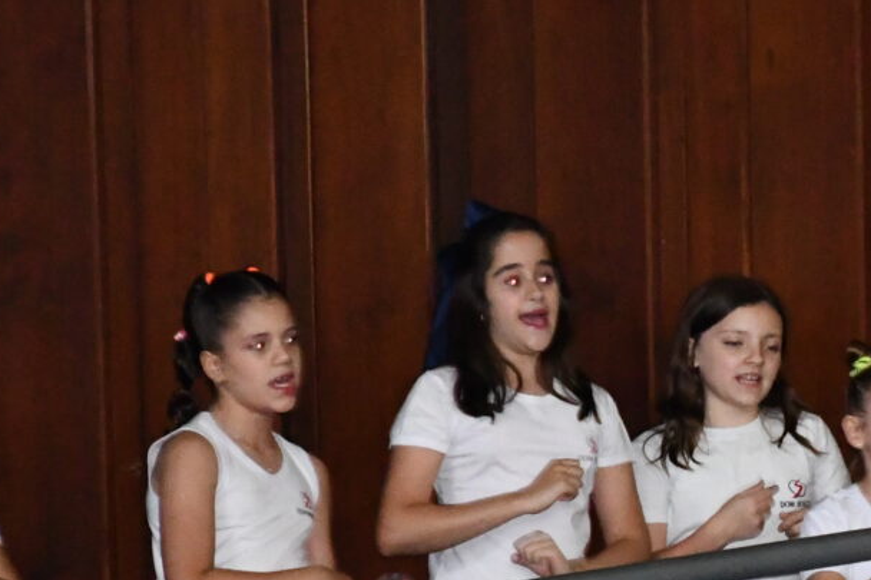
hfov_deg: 5.4
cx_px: 941
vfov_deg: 3.6
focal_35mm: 379
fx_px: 9167
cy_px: 629
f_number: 5.3
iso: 6400
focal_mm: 80
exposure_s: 1/60
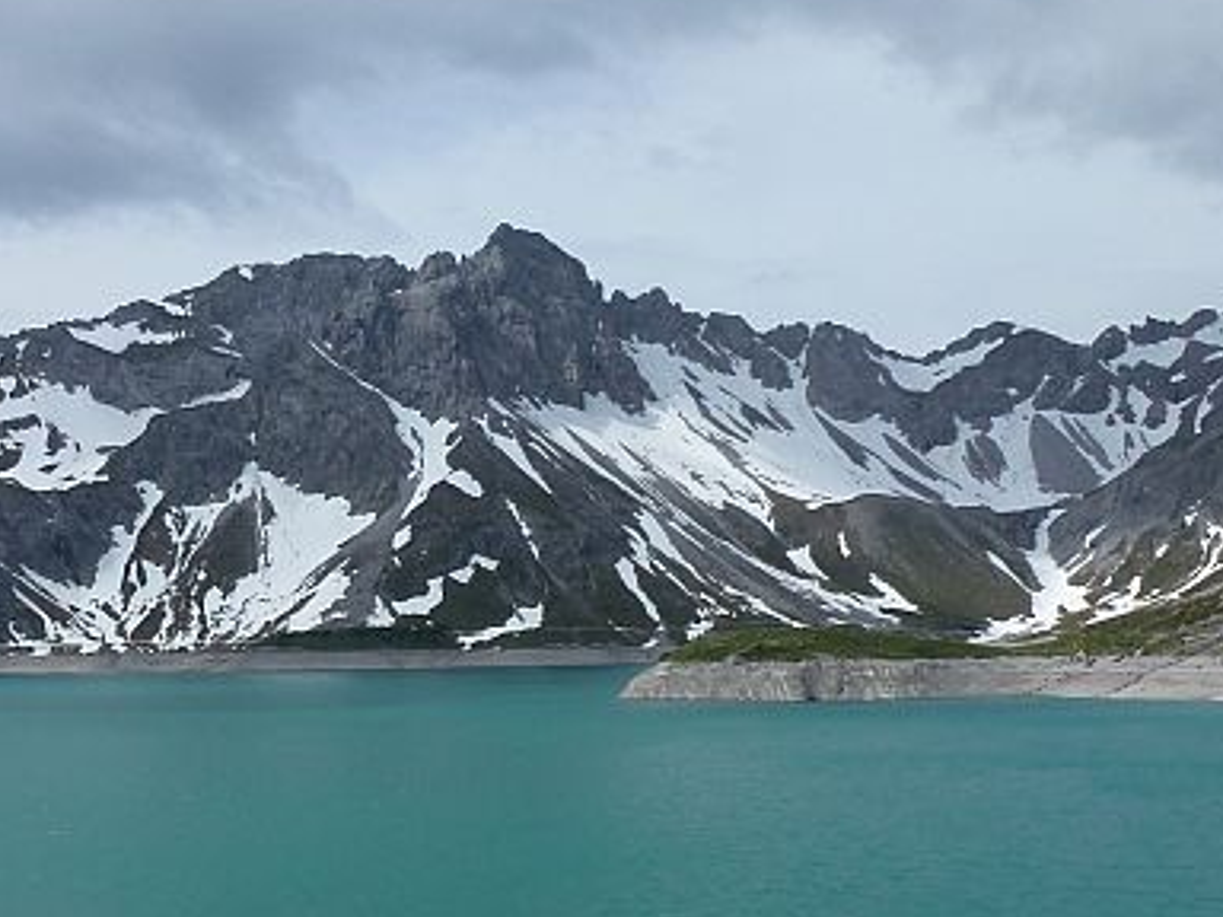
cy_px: 755
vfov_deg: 28.4
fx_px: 1767
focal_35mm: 50
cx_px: 430
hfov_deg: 37.9
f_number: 4
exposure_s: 1/1300
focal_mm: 4.3
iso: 100
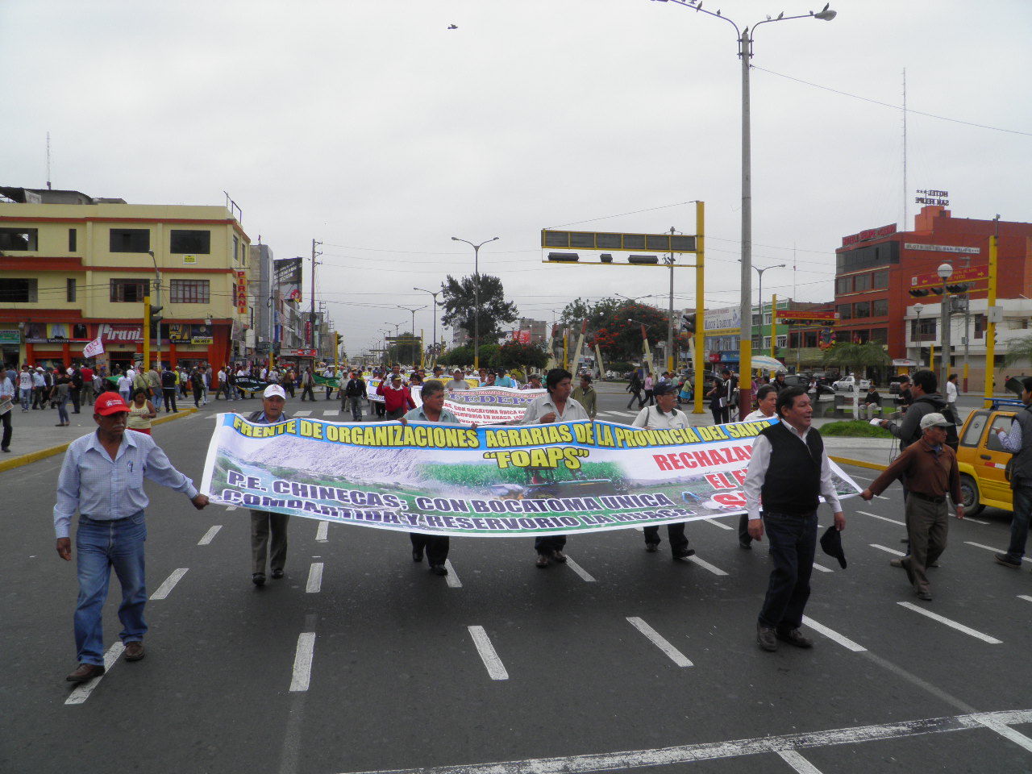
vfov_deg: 49.7
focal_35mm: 28
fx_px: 835
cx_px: 516
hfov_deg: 63.4
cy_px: 387
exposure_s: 1/400
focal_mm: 4.9
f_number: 5.7
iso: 50
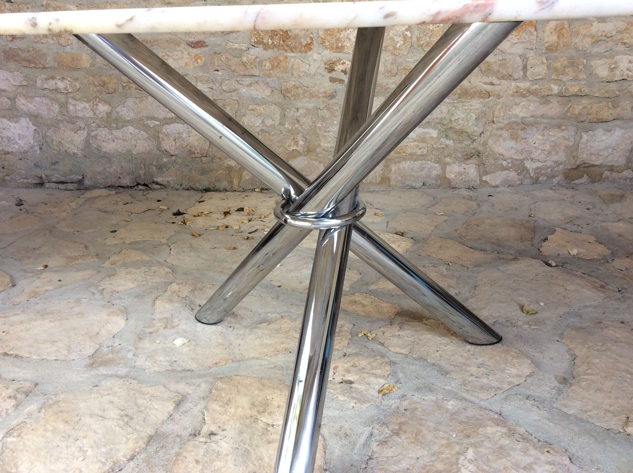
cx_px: 316
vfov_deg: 44.1
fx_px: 584
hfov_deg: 56.9
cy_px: 236
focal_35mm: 32
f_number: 2.4
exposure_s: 1/105
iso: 32
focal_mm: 3.3
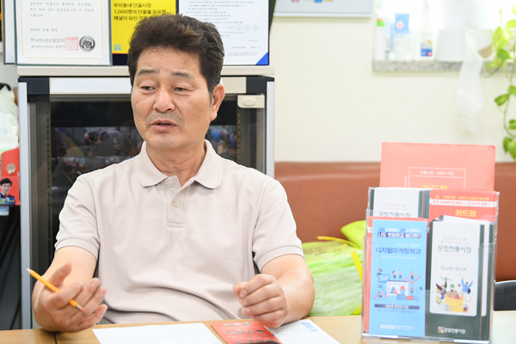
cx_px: 258
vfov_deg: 14.4
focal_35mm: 95
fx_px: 1362
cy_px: 172
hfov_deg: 21.5
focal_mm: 95
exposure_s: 1/250
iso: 800
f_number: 3.5
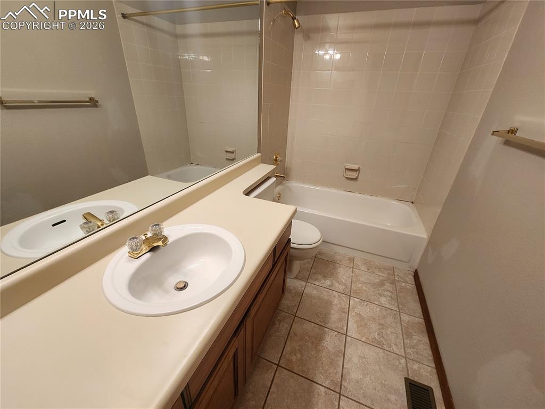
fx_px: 205
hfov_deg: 106.2
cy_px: 204
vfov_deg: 89.9
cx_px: 272
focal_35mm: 13
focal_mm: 2.2
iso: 250
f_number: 2.2
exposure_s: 1/60
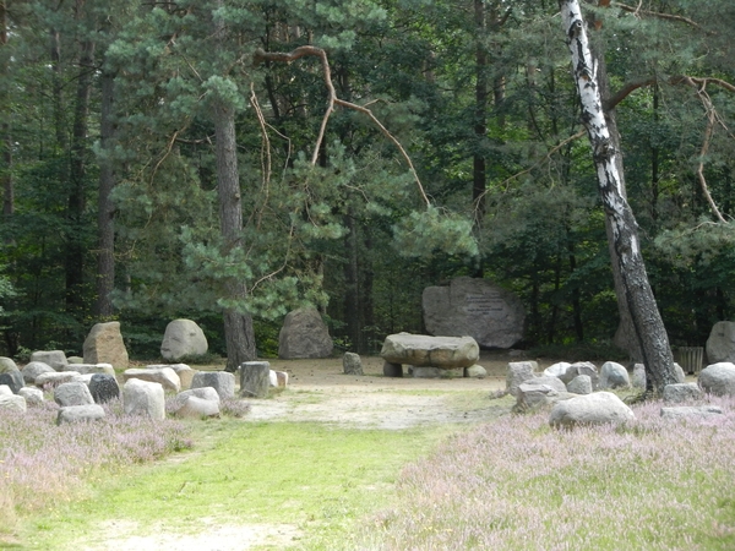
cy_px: 276
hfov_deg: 16.0
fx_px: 2612
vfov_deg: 12.0
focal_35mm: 123
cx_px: 368
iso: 320
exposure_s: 1/250
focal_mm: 22.2
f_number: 5.1
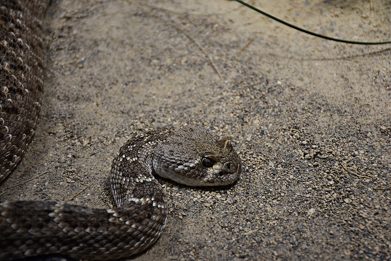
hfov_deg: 19.5
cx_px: 196
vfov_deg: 13.0
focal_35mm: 105
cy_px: 130
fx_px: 1140
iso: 500
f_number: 5
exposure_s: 1/250
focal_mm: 70
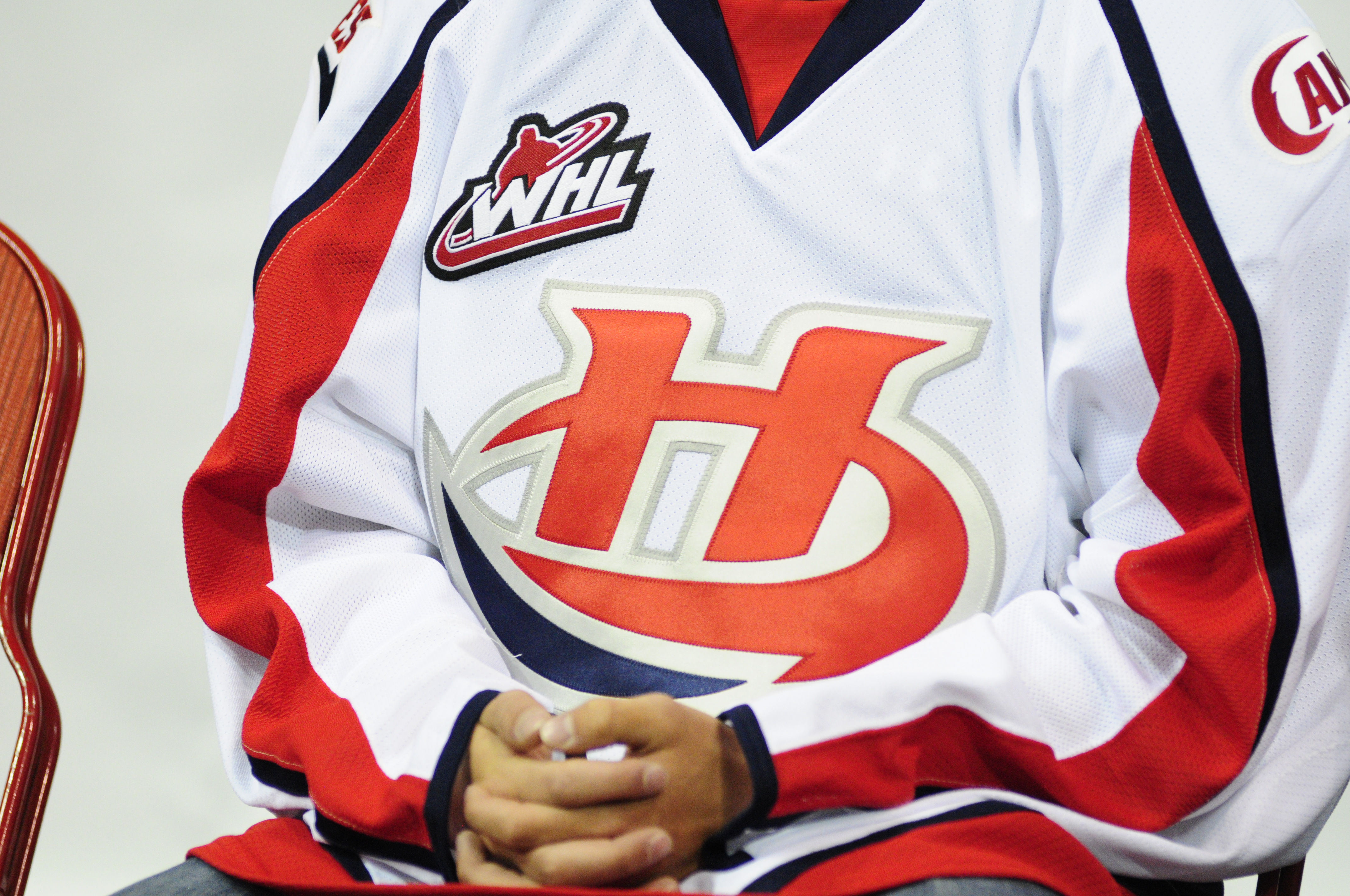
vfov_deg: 5.4
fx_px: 9551
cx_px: 675
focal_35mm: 255
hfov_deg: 8.1
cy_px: 448
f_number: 3.2
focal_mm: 170
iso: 1600
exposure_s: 1/320
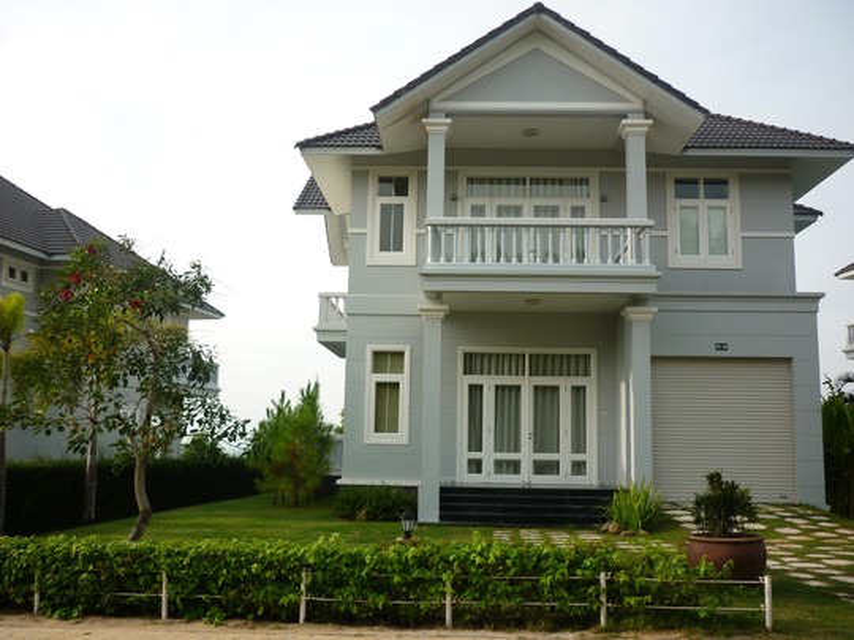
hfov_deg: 55.4
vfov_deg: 42.9
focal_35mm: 33
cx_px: 427
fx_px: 814
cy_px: 320
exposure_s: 1/640
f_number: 2.8
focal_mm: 5.5
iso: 80
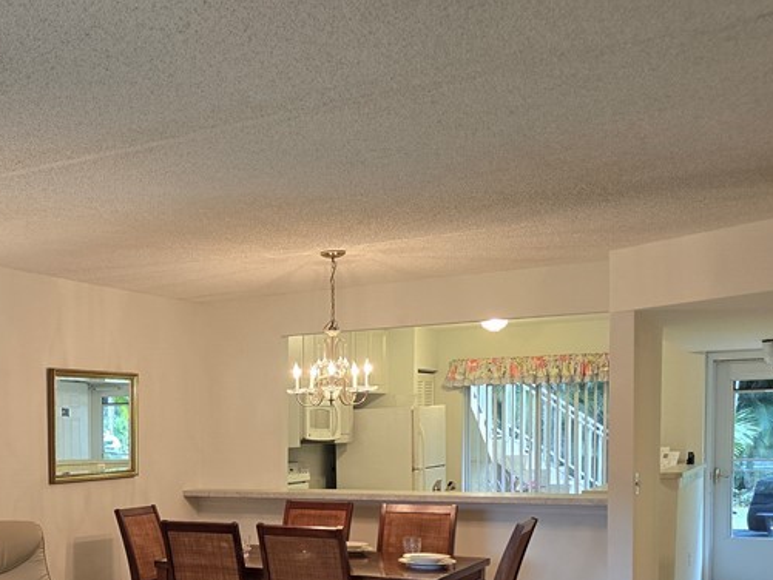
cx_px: 26
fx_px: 1050
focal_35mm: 47
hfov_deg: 36.9
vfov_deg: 29.8
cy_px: 504
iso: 250
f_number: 1.7
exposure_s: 1/120
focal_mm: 6.3
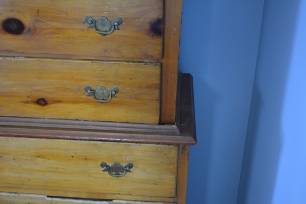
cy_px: 102
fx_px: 433
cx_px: 153
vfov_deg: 26.5
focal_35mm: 51
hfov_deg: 38.9
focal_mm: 34
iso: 1400
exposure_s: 1/30
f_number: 5
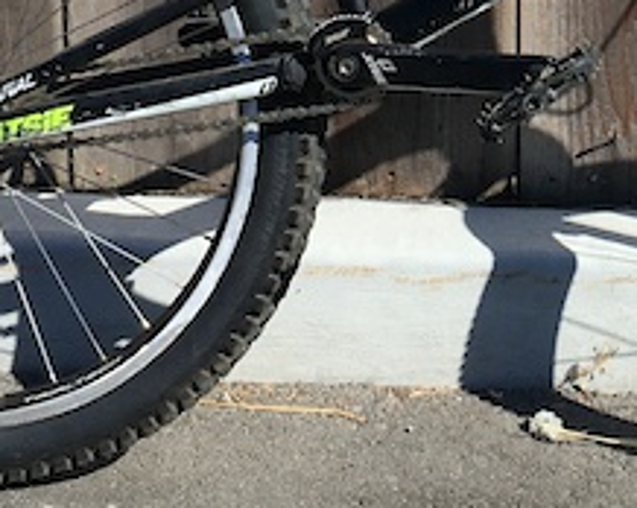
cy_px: -126
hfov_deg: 18.2
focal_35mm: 104
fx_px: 1959
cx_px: 555
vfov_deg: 14.3
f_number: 2.2
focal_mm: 4.15
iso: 25
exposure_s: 1/1451
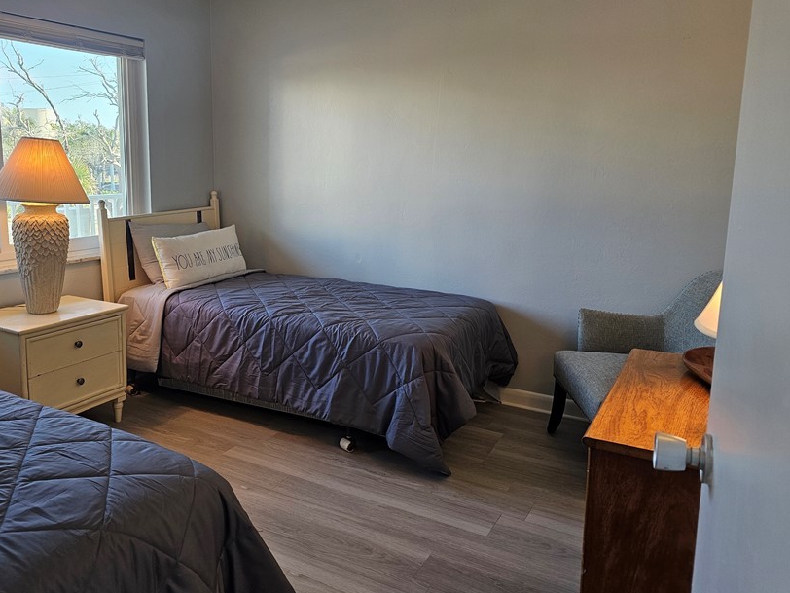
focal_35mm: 29
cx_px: 293
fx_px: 662
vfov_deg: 48.1
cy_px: 257
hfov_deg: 60.8
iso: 100
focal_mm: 6.3
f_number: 1.7
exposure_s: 1/120
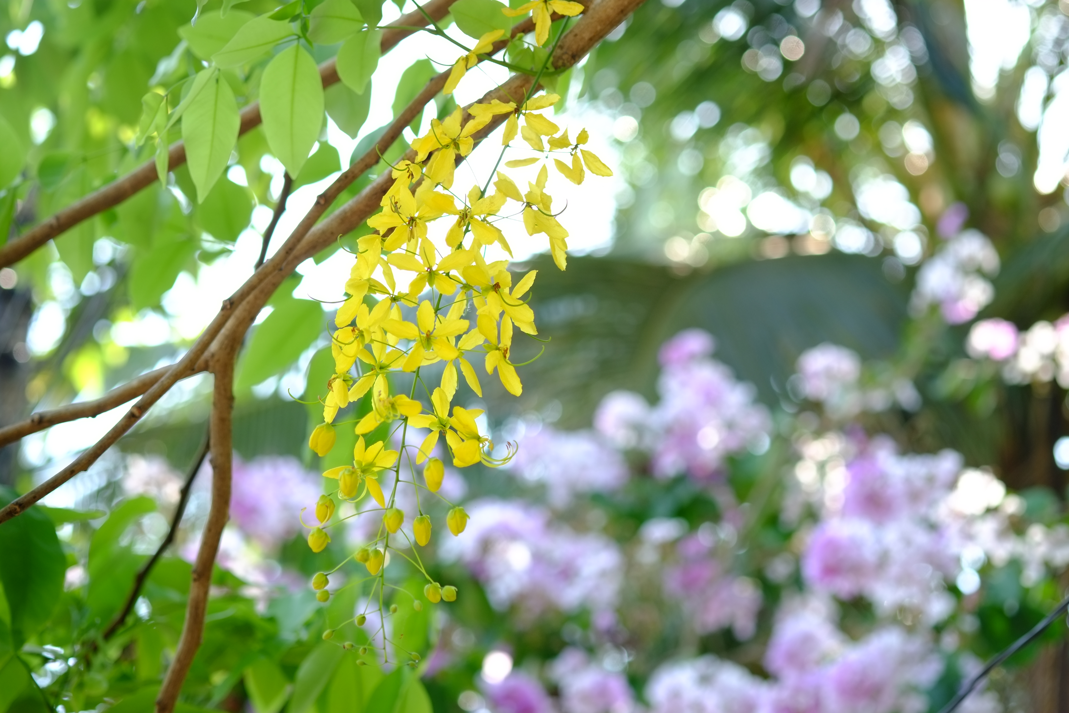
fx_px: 2672
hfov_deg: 22.6
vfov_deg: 15.2
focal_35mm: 90
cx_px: 534
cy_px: 356
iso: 200
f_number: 2.8
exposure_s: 1/320
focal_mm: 60
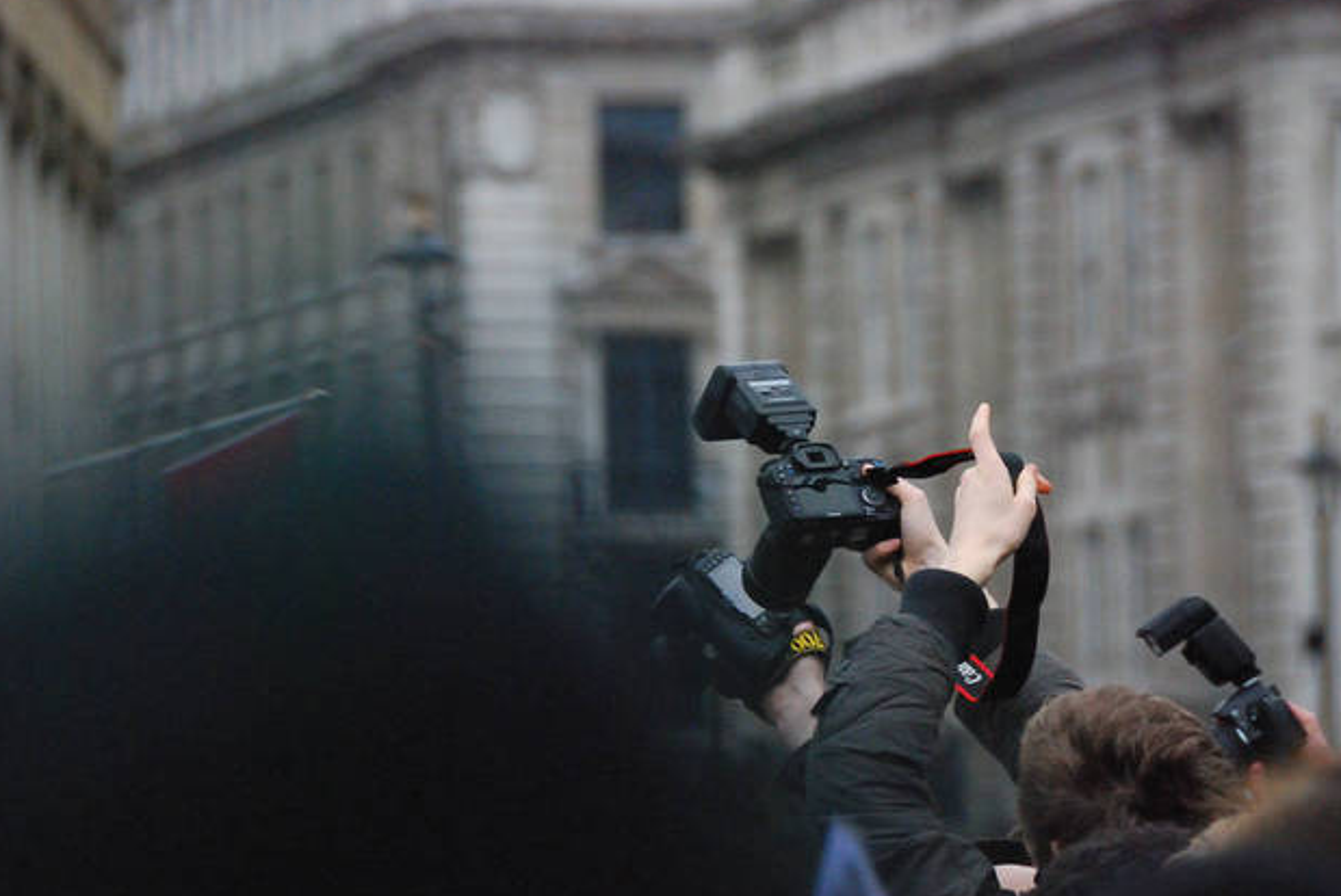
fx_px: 12639
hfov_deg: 6.1
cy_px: 491
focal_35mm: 339
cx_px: 698
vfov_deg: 4.1
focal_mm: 200
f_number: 5.6
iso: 1600
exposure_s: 1/400
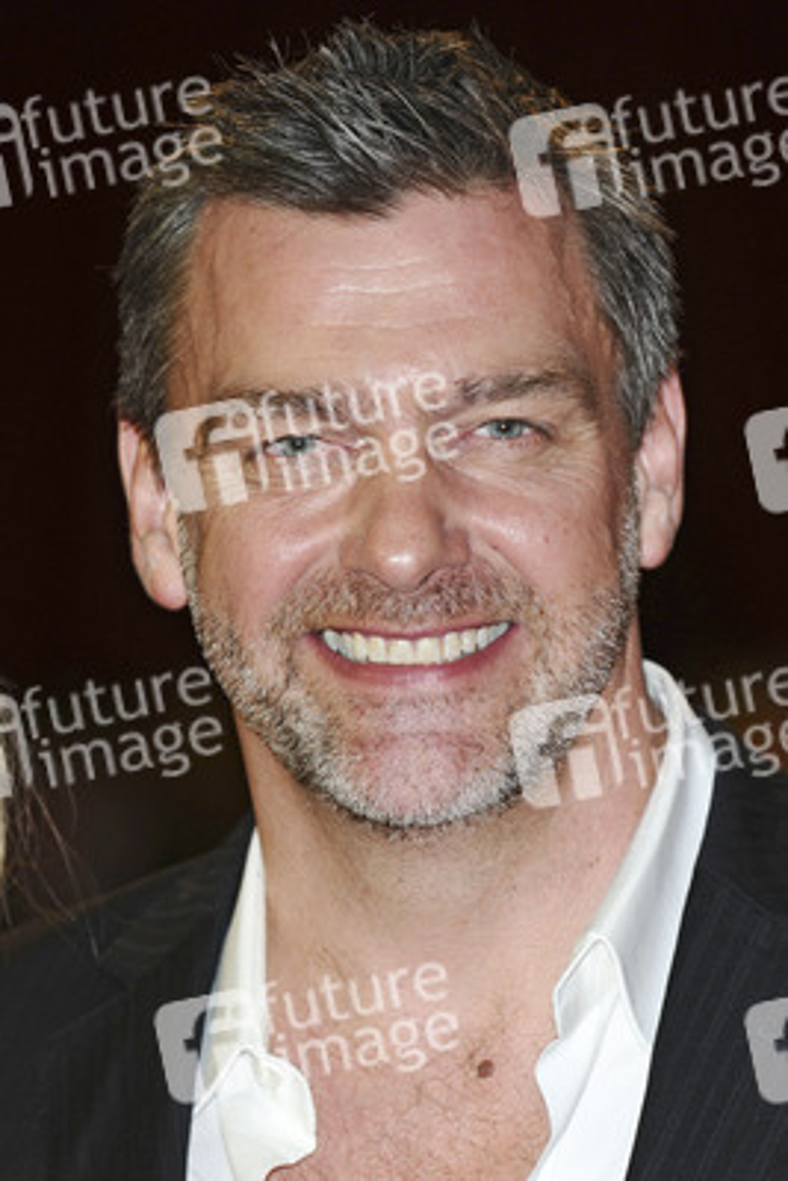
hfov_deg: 4.6
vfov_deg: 6.9
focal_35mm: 300
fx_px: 9841
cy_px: 590
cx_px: 394
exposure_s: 1/200
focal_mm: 200
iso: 320
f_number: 4.5
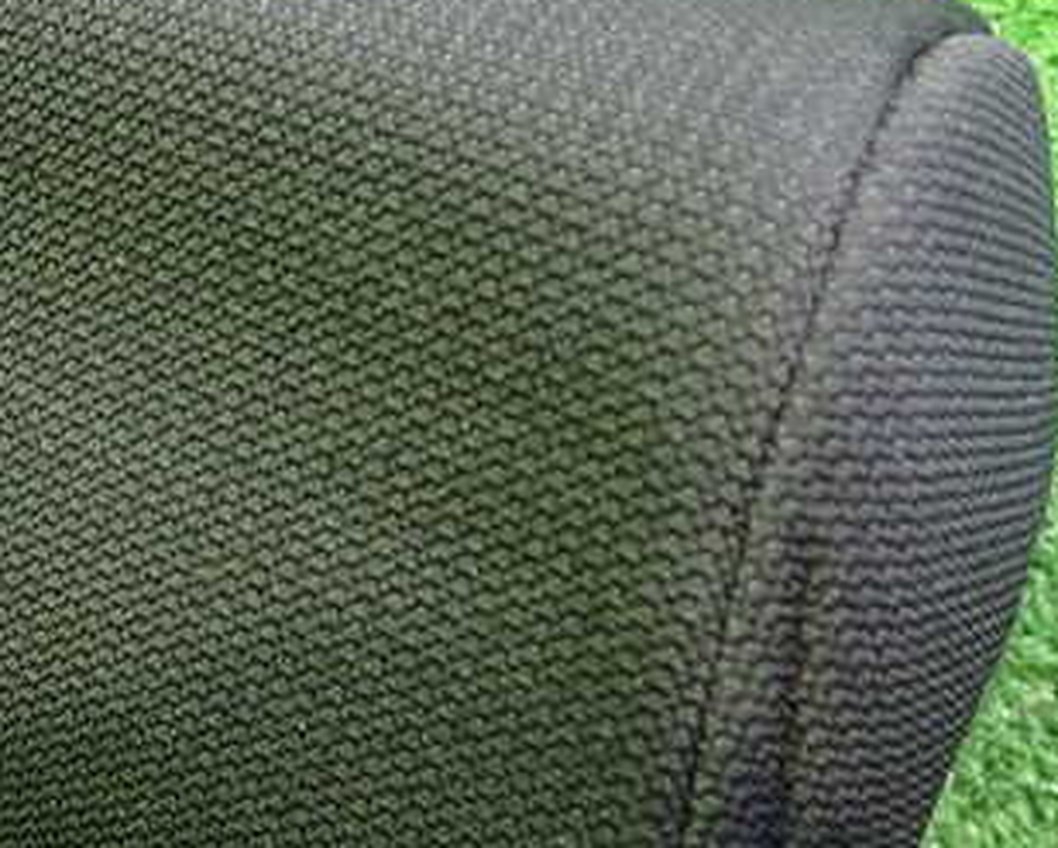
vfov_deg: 26.7
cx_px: 79
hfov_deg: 31.3
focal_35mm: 57
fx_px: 1787
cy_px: 446
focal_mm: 5.4
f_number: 2.3
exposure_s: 1/25
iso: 800
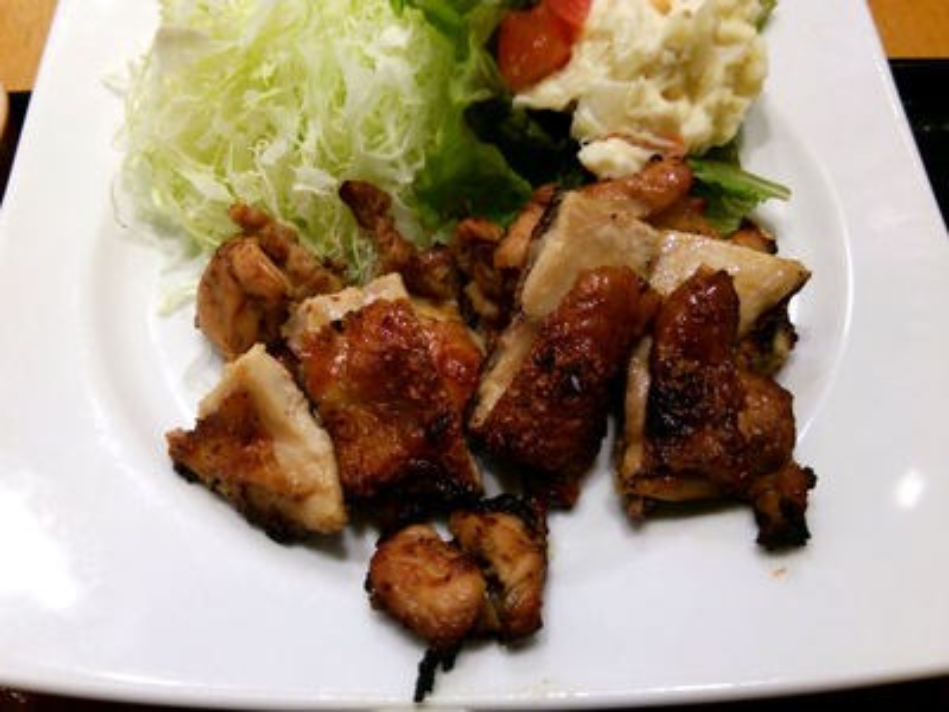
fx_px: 822
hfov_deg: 60.0
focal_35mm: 30
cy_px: 356
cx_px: 474
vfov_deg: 46.8
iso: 64
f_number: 1.94
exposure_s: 1/59
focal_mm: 4.06
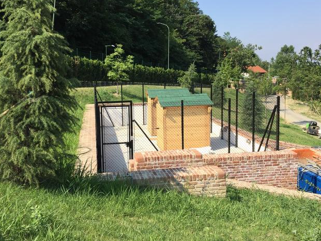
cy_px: 98
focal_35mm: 35
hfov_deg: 52.6
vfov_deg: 40.6
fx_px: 325
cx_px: 153
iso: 32
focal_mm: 4.15
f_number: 2.2
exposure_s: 1/1582
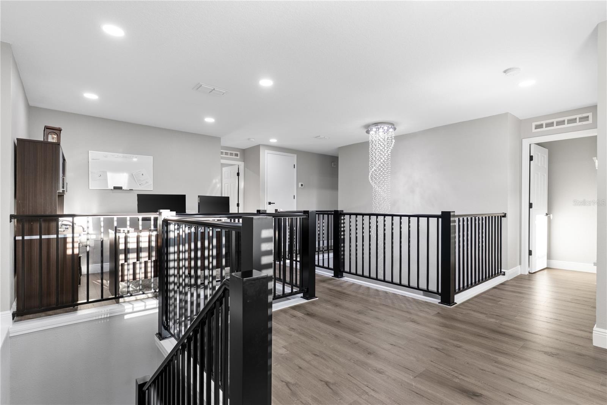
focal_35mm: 17
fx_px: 287
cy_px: 202
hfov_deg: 93.3
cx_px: 304
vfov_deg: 70.5
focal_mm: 17
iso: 400
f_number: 8
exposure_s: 1/5
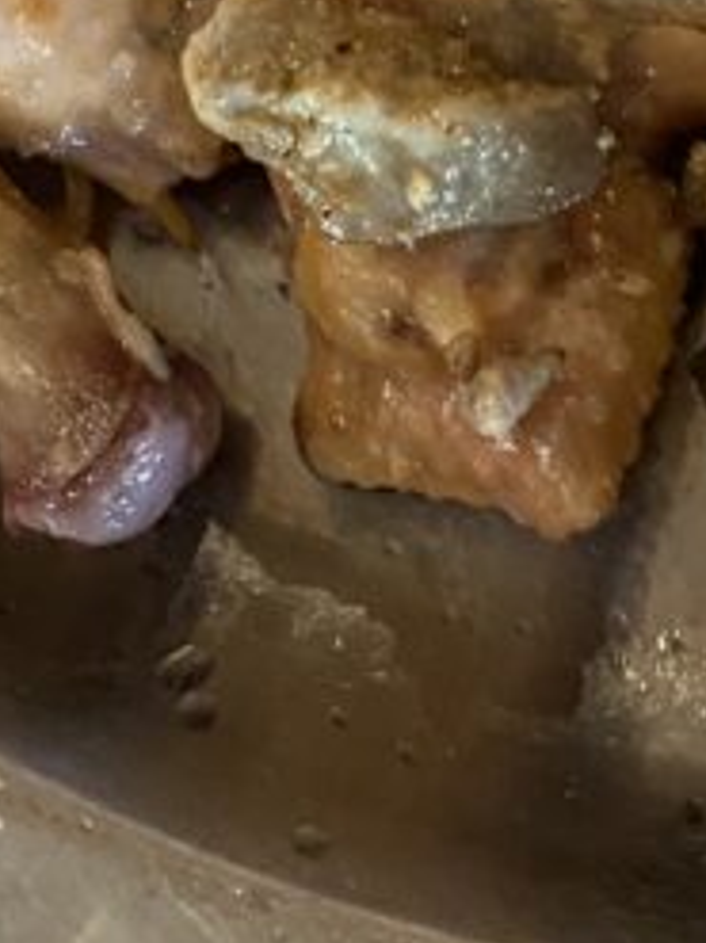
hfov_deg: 13.6
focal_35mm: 108
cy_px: -607
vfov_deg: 16.1
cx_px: 595
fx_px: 2939
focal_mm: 4.25
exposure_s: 1/32
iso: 640
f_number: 1.8
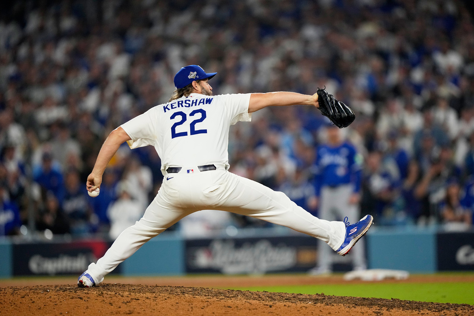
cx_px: 237
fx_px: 5267
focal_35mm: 400
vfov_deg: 3.4
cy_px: 158
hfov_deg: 5.2
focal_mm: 400
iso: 3200
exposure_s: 1/3200
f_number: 2.8
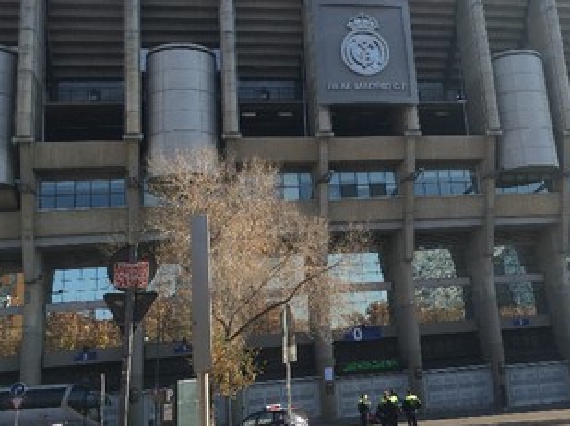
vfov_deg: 30.6
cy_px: 139
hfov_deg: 40.1
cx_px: 373
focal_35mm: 47
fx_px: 773
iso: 32
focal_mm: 4.15
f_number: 2.2
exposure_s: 1/1140
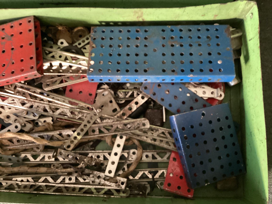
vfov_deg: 45.4
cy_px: 102
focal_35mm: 31
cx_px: 136
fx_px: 244
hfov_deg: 58.3
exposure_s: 1/24
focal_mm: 3.3
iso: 640
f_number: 2.4
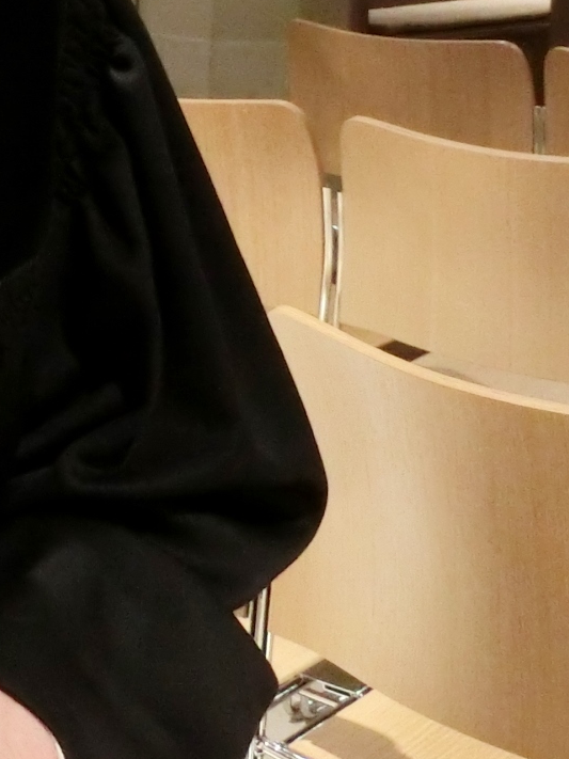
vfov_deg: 21.4
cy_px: 104
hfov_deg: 15.8
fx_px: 1973
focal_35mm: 90
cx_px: -97
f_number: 3.5
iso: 800
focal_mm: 4.5
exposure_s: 1/6
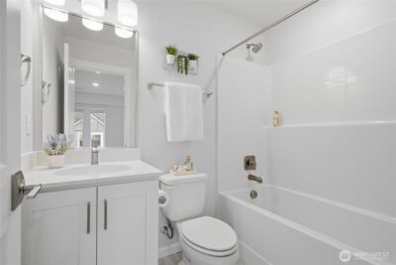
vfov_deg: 73.8
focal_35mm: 16
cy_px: 132
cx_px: 198
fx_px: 176
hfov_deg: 96.7
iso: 400
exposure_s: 1/125
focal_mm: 16
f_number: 9
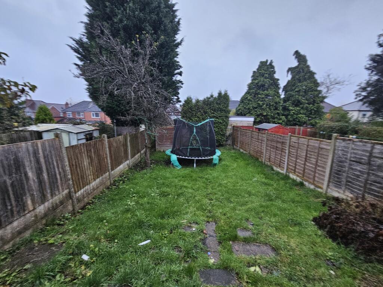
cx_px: 192
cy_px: 144
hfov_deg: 106.2
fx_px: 144
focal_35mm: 13
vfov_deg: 89.9
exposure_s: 1/33
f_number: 2.2
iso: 320
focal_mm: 2.2
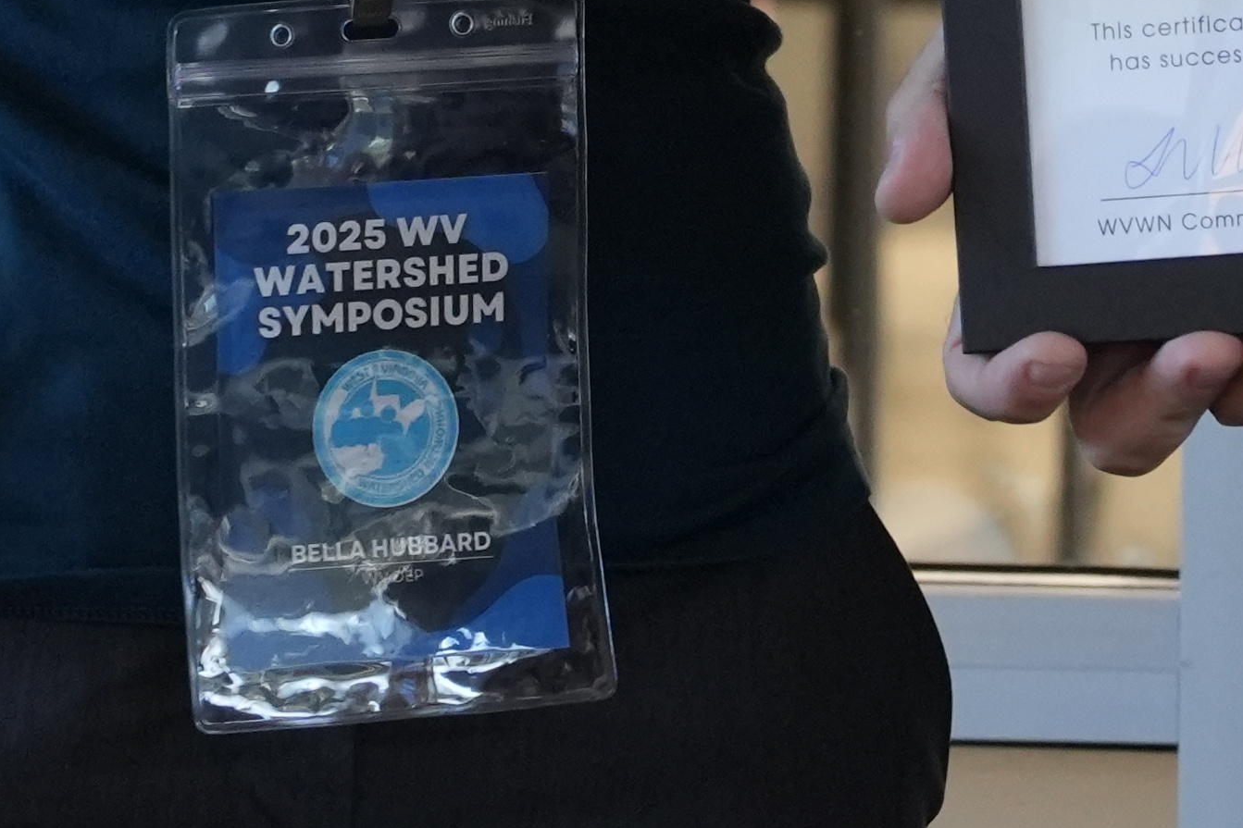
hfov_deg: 2.8
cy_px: -1324
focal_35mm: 741
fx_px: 25580
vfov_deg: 1.8
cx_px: 915
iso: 2500
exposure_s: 1/50
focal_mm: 142
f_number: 10
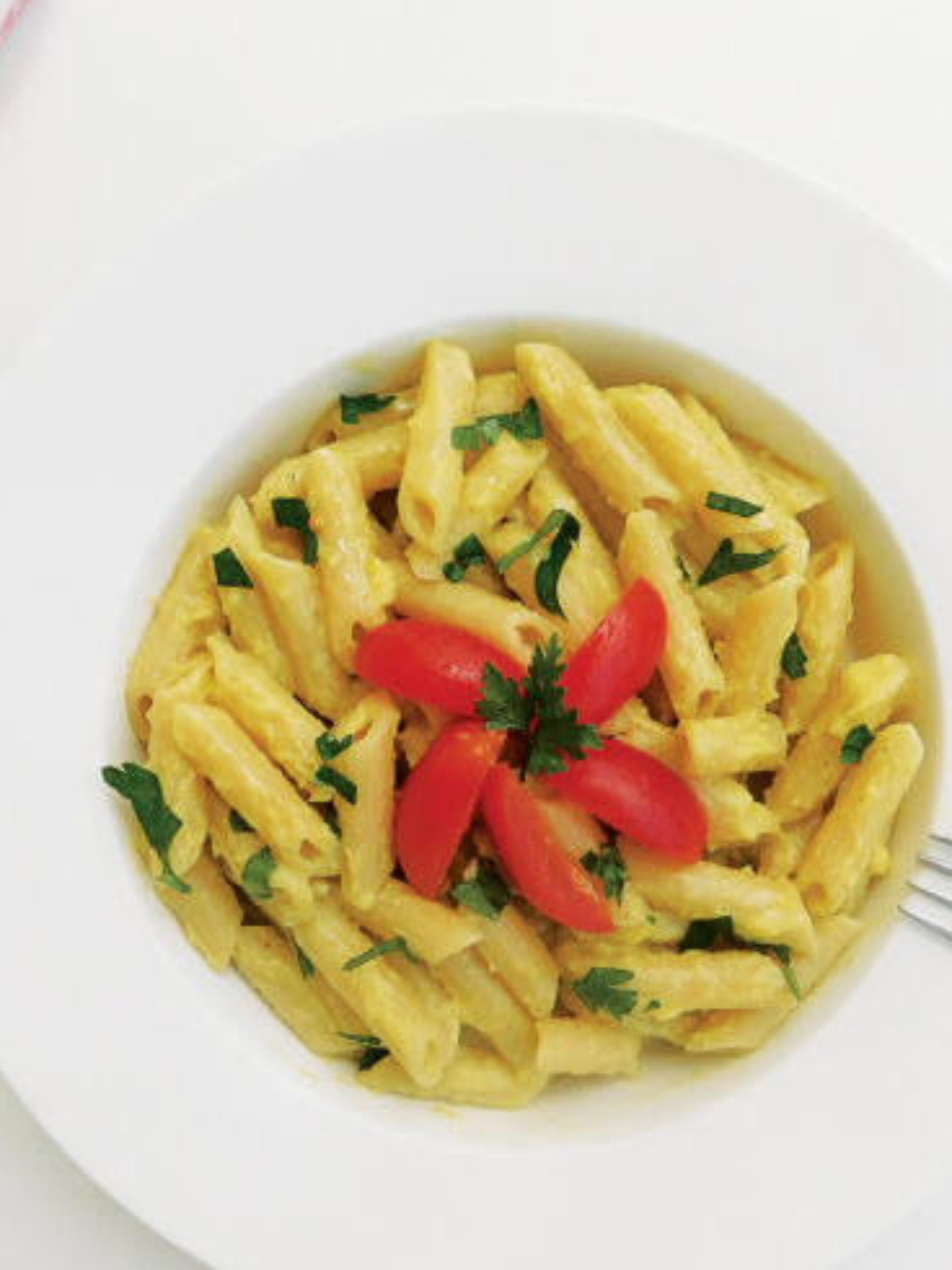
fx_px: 1321
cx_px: 569
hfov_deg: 39.5
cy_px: 740
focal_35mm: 36
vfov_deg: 51.1
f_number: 3
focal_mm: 4
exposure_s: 1/1250
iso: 125
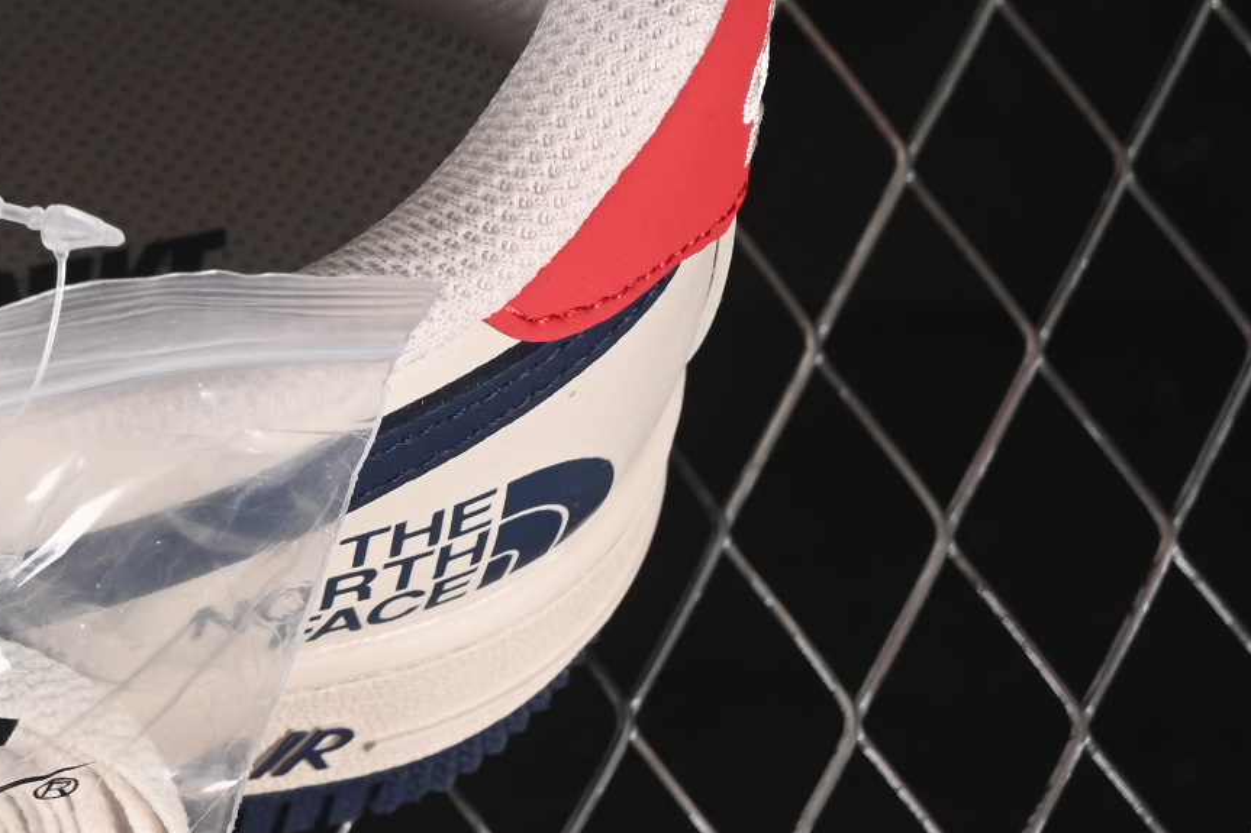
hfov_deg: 8.3
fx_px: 8407
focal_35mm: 242
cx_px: -741
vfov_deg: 5.6
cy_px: -164
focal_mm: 50
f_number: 7.1
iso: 160
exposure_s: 1/80
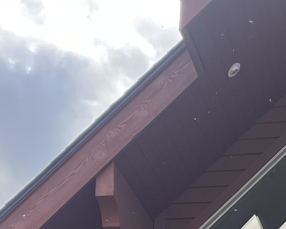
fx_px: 1126
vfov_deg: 11.0
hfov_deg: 14.2
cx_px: 315
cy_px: 375
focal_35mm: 133
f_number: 1.6
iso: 50
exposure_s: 1/510
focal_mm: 5.1
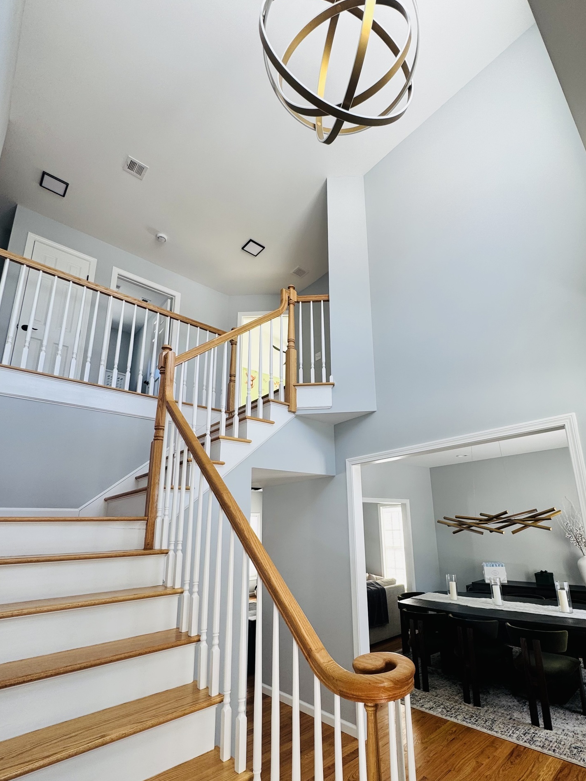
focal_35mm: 17
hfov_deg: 74.2
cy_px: 432
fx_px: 384
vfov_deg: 90.7
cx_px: 339
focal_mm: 2.22
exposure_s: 1/100
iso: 40
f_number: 2.2
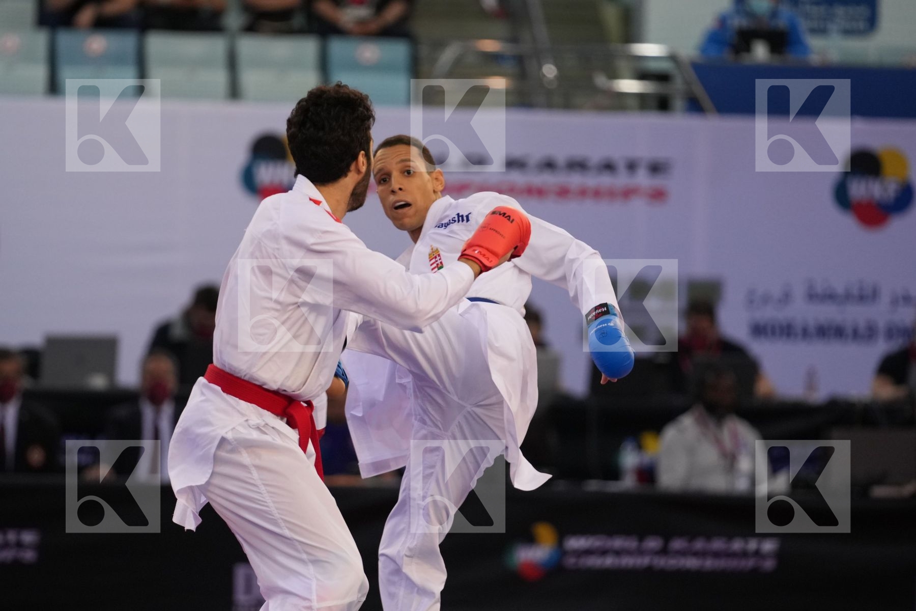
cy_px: 306
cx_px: 458
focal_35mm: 300
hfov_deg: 6.9
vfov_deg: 4.6
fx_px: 7633
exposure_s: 1/1000
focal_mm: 200
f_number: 2.8
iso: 1600
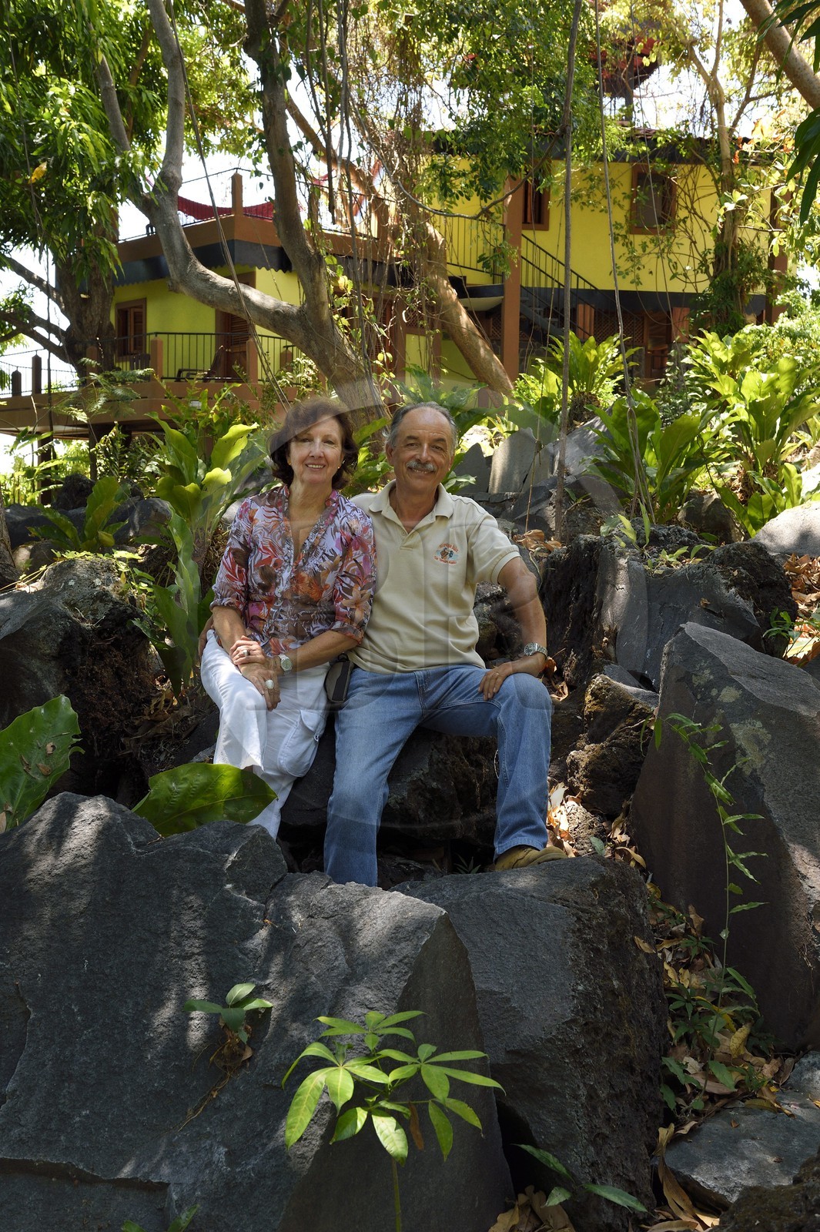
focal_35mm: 42
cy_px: 616
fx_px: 1436
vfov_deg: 46.4
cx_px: 410
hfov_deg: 31.9
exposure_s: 1/160
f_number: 10
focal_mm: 42
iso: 800
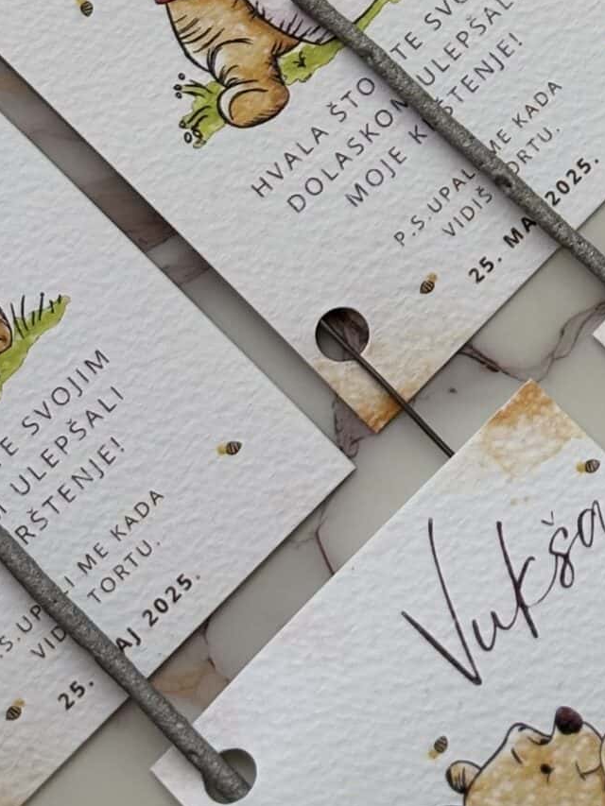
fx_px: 3634
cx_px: 768
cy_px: -368
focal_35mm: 156
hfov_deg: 9.4
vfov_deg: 12.1
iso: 40
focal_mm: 5.96
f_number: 1.6
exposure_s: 1/121
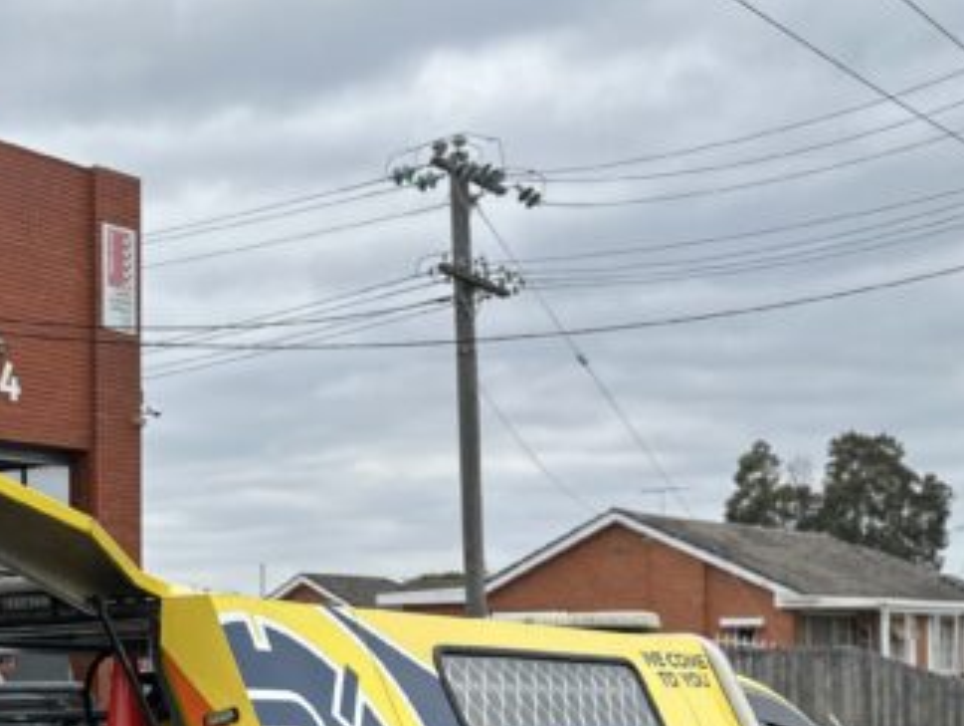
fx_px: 1589
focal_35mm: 57
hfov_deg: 31.4
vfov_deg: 25.1
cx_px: 21
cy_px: 615
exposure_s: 1/3247
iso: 80
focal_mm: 6.86
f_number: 1.78
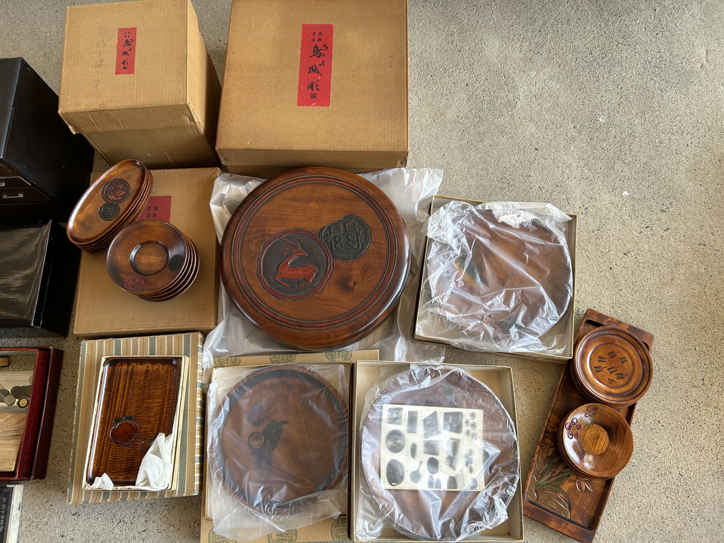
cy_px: 272
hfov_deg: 67.3
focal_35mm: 26
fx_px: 544
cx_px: 362
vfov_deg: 53.1
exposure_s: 1/121
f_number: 1.5
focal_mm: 5.7
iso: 50
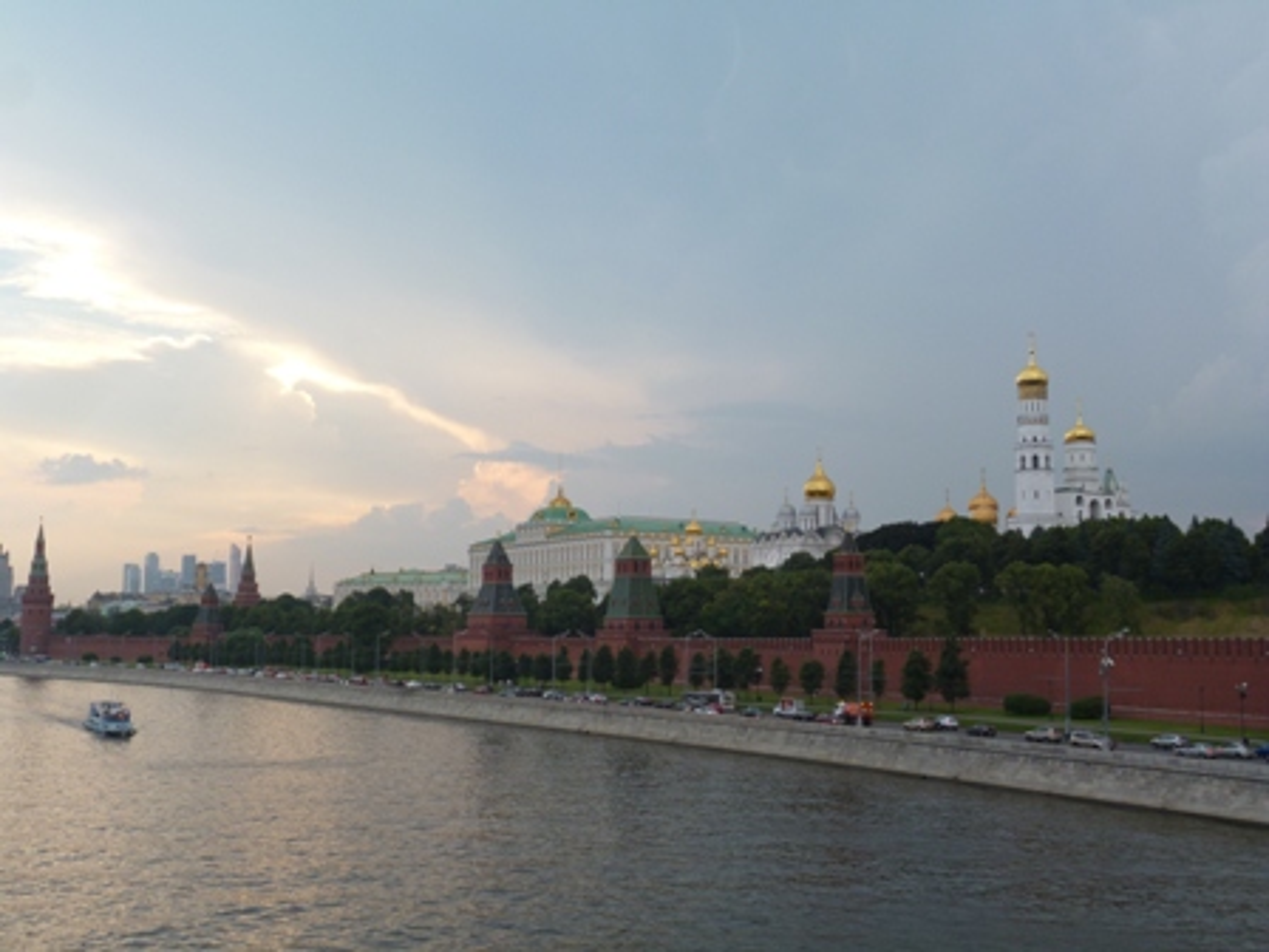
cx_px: 634
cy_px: 476
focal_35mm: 38
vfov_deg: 37.7
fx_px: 1393
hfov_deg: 49.0
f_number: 3.2
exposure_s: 1/160
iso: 100
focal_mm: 6.8
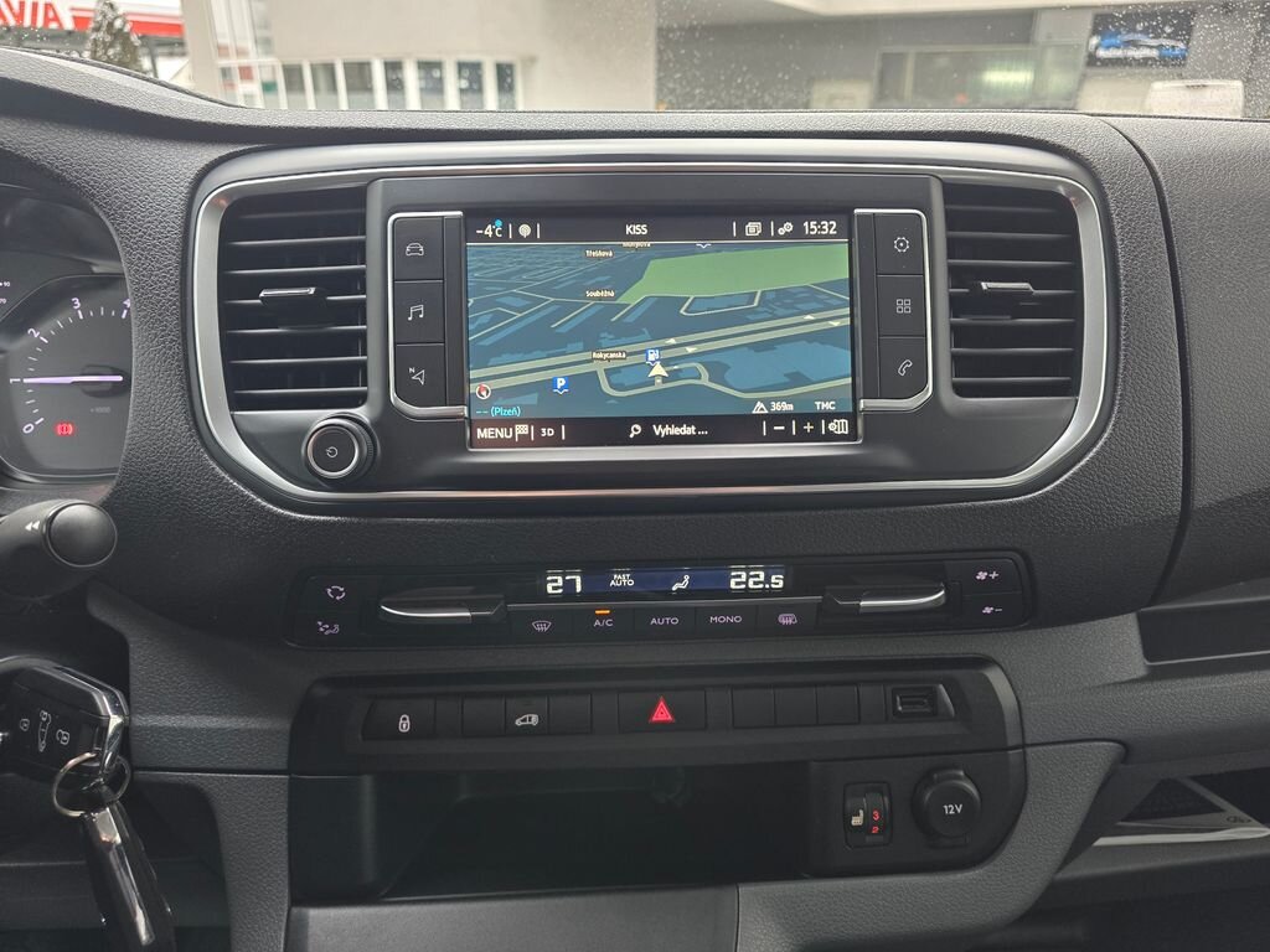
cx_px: 635
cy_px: 476
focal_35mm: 23
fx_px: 844
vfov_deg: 58.9
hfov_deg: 73.9
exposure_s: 1/40.1
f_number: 1.7
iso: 250
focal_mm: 6.3
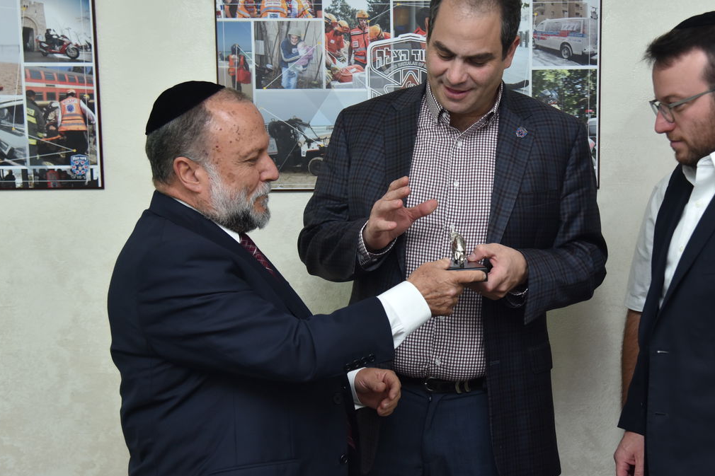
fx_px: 1211
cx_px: 428
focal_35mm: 61
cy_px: 240
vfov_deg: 22.3
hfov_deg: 32.8
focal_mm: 44
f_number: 4
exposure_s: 1/200
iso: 500
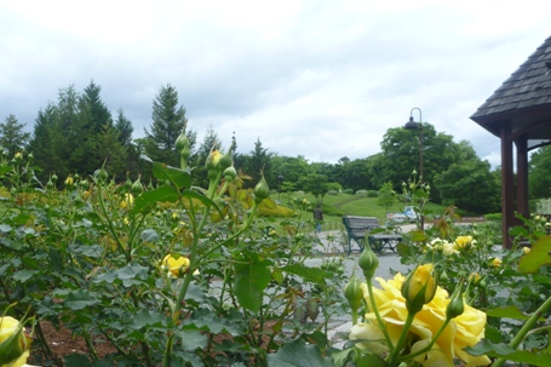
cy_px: 222
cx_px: 207
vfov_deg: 32.5
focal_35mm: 41
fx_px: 627
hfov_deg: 47.0
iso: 80
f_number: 3.3
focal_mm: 4.9
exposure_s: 1/400
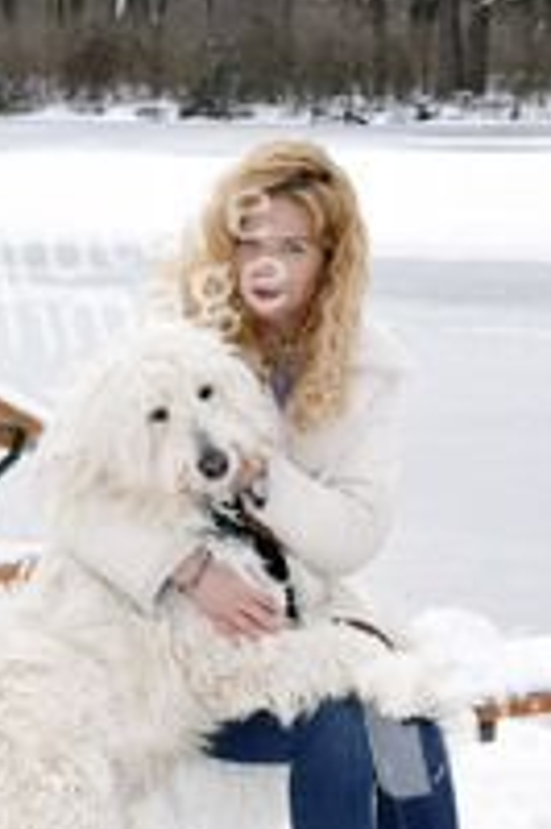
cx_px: 195
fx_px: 2392
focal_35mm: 104
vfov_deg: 19.6
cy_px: 493
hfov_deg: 13.1
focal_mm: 52
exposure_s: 1/160
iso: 500
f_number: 6.3
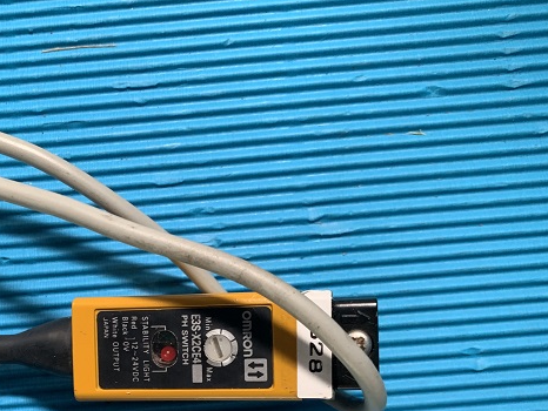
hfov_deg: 41.3
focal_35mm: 45
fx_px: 713
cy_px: 328
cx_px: 168
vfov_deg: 31.4
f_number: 1.8
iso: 160
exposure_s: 1/60
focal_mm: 4.25
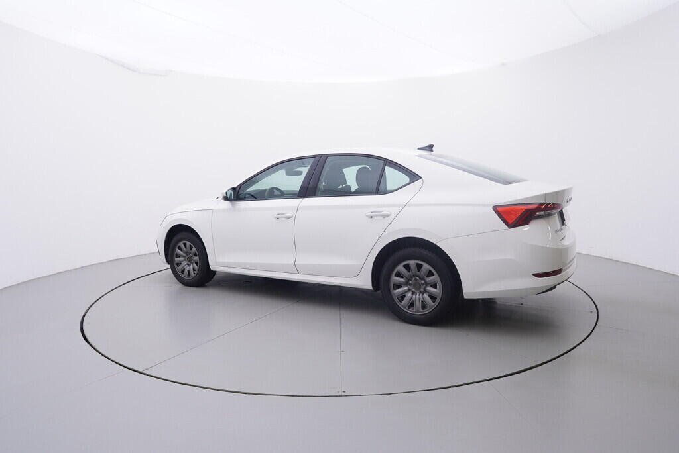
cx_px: 340
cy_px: 226
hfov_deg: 77.3
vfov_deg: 56.2
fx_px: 425
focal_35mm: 22
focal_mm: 15
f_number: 5
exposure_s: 1/80
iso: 200
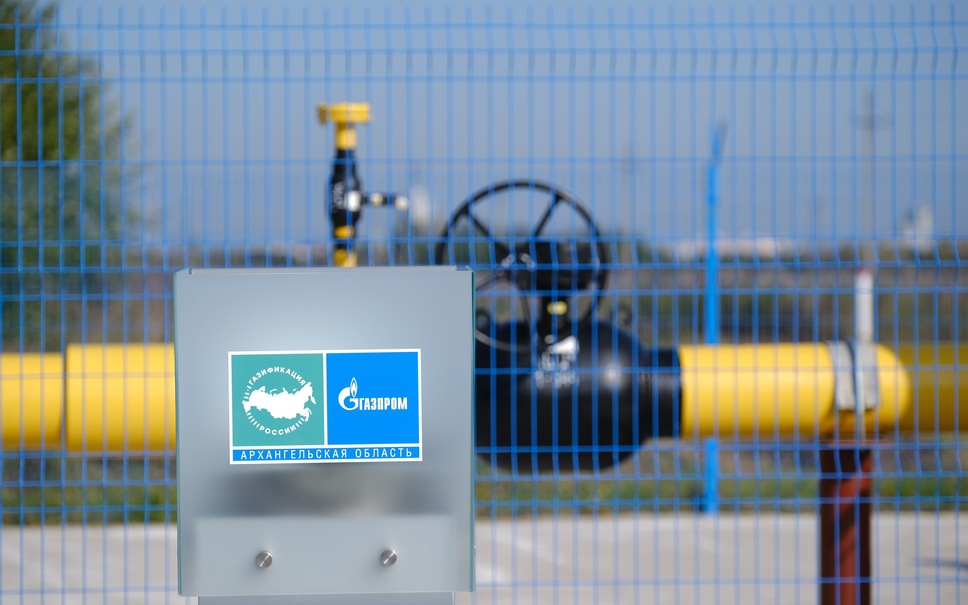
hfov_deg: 15.6
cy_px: 308
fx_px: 3535
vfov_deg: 9.8
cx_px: 483
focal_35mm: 134
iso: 80
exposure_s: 1/1500
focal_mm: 87.1
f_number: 3.2
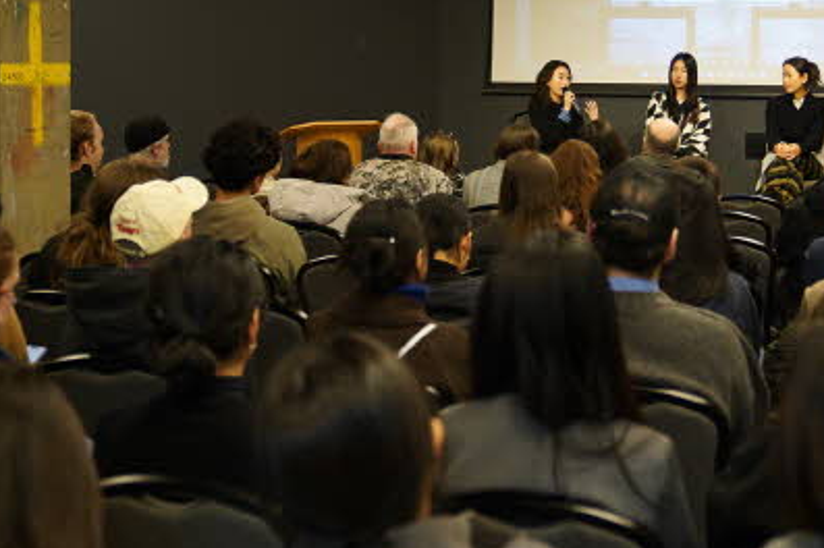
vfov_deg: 22.3
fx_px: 1372
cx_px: 544
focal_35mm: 60
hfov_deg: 33.2
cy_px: 128
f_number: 2.8
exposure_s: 1/160
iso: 2000
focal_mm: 34
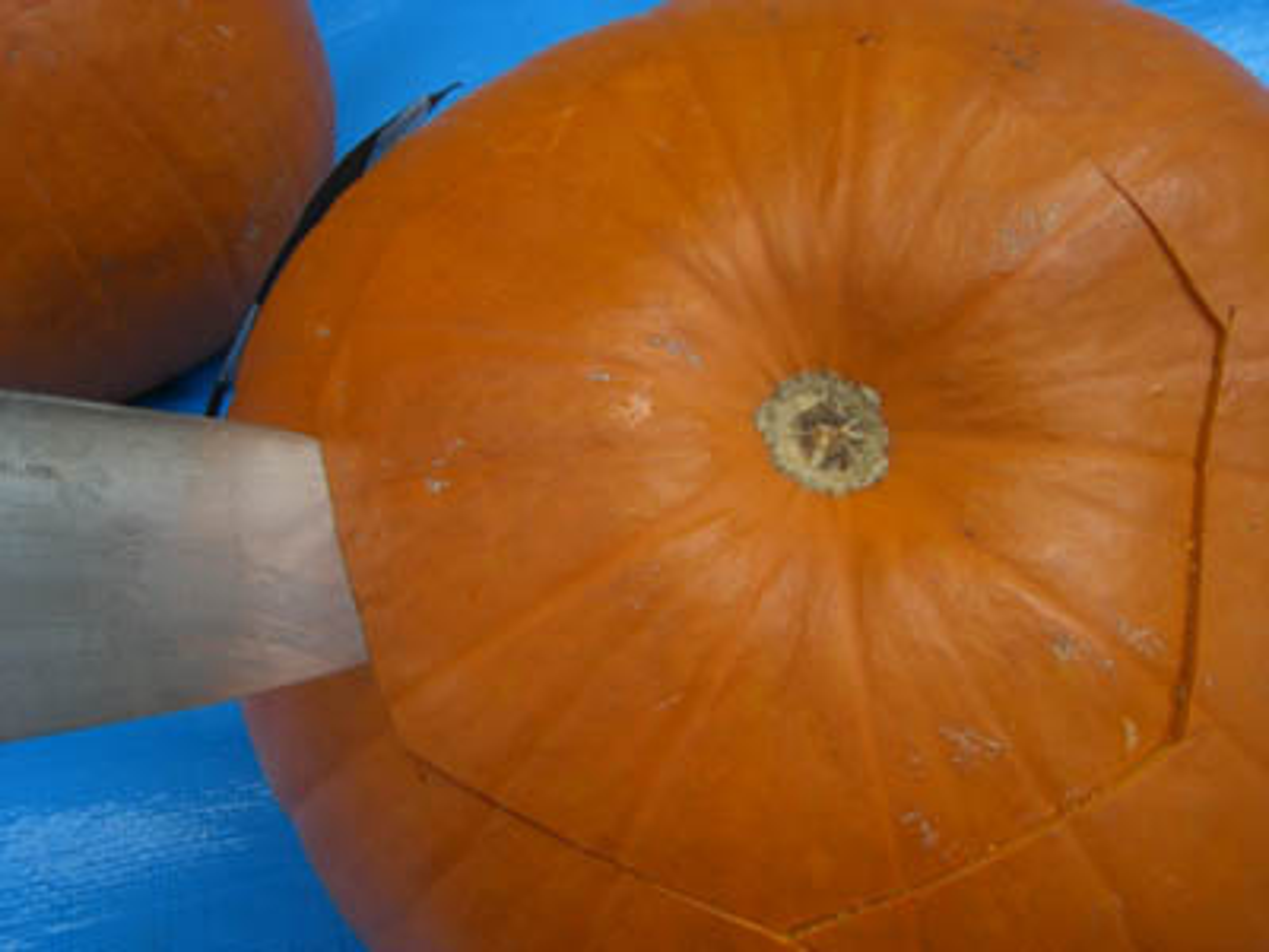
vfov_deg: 37.7
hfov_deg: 49.0
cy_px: 476
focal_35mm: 38
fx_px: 1393
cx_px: 634
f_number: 4.3
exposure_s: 1/160
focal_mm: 6.2
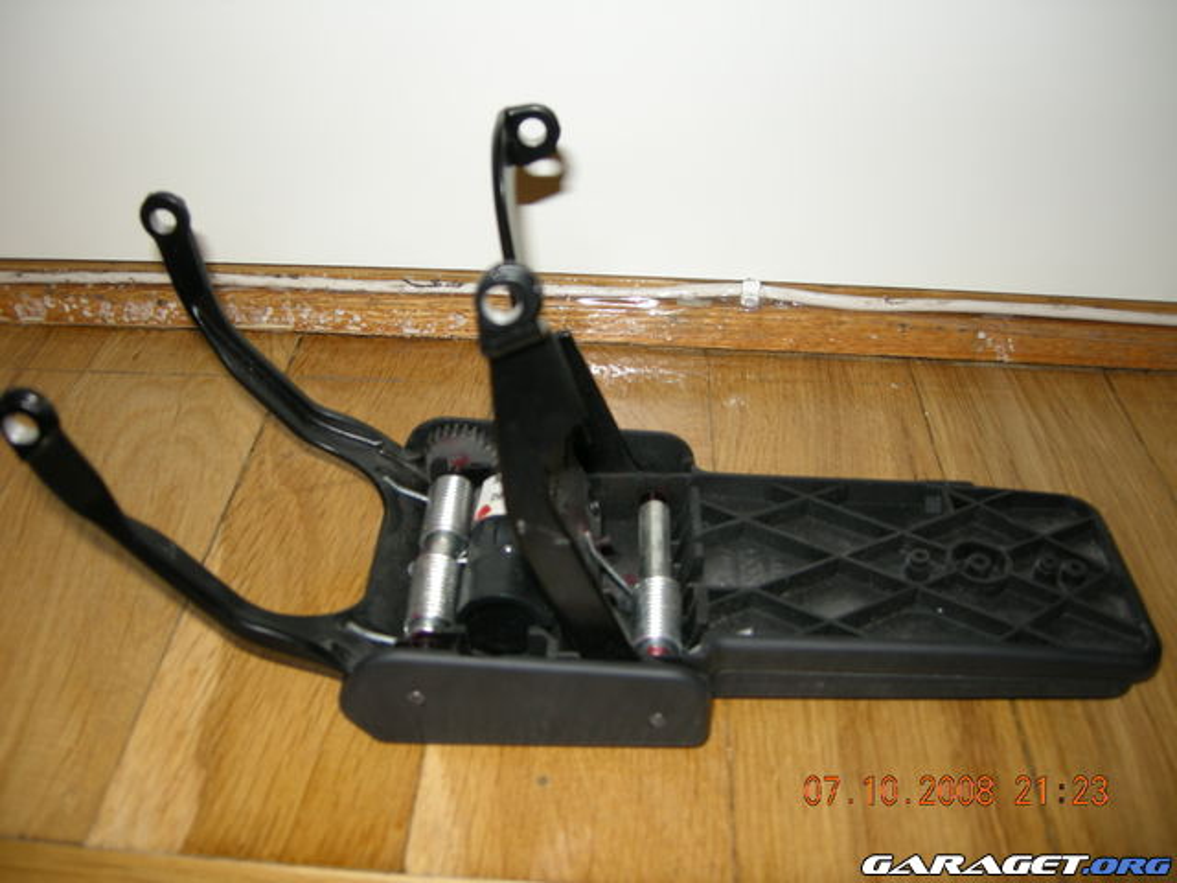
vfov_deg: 39.7
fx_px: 1224
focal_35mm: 36
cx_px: 588
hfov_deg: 51.4
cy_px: 442
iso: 64
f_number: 2.7
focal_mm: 7.5
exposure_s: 1/60
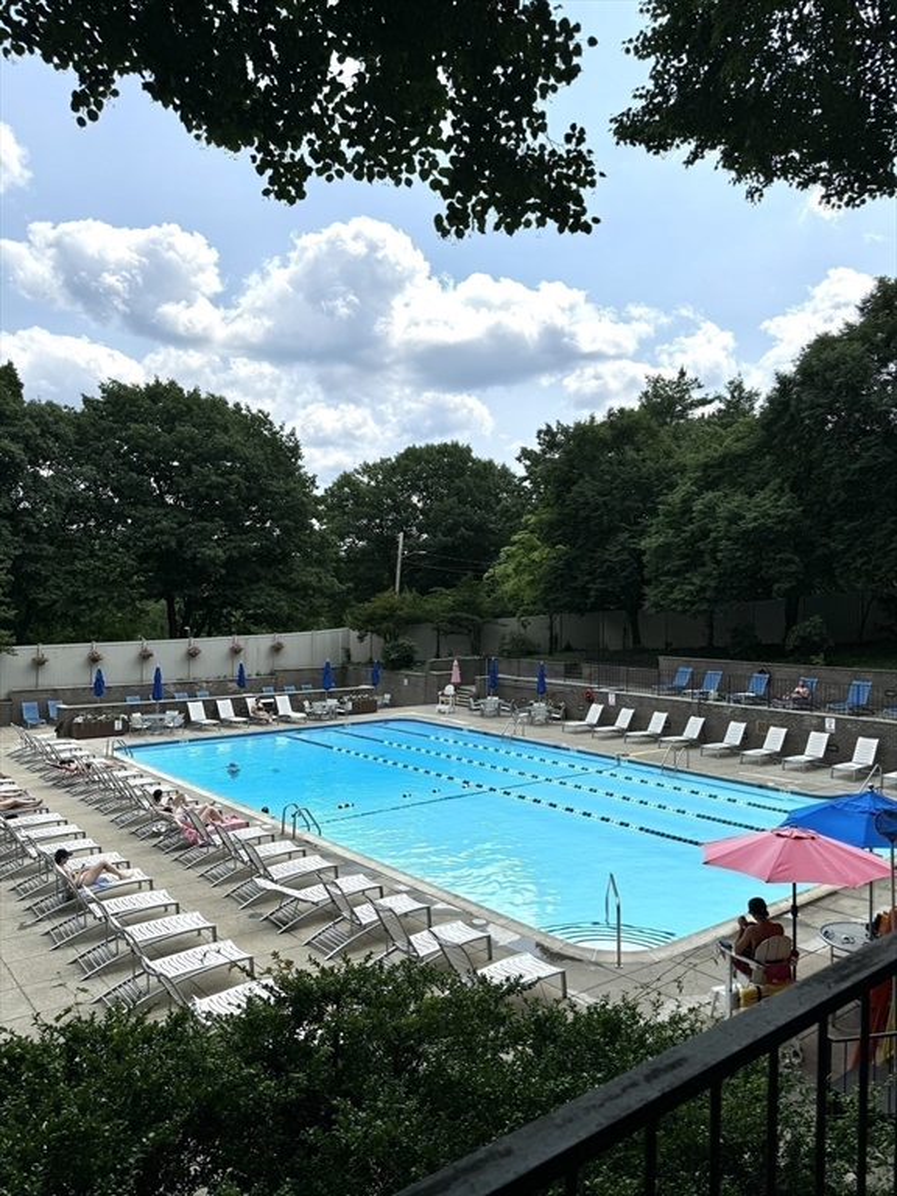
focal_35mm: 24
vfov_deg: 71.6
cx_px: 448
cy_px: 598
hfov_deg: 56.8
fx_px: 829
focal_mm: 6.76
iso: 80
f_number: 1.78
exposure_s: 1/7092
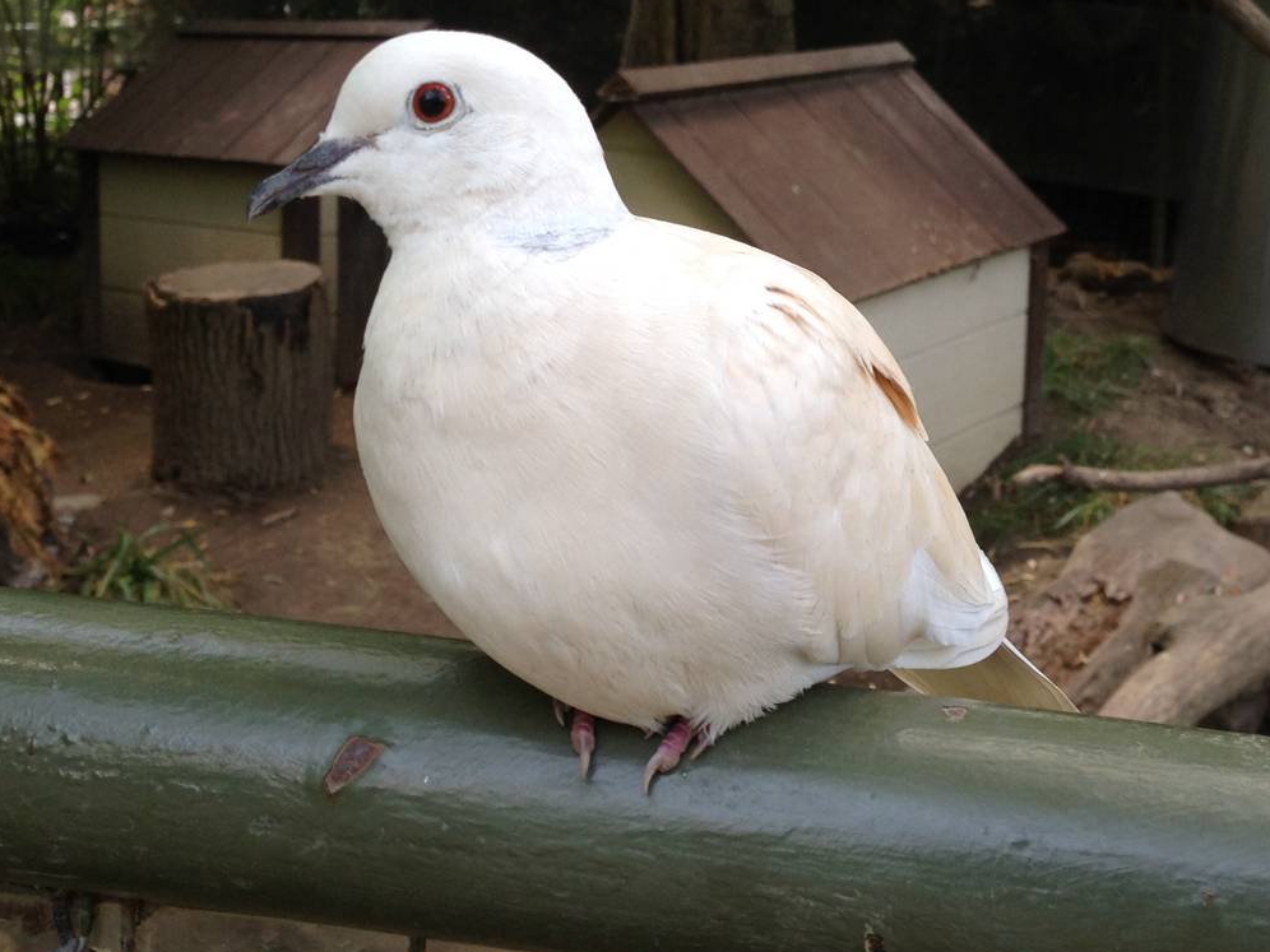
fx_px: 1944
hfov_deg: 36.1
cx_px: 690
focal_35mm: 53
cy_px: 347
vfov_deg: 27.4
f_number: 2.4
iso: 50
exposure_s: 1/122
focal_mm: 4.12
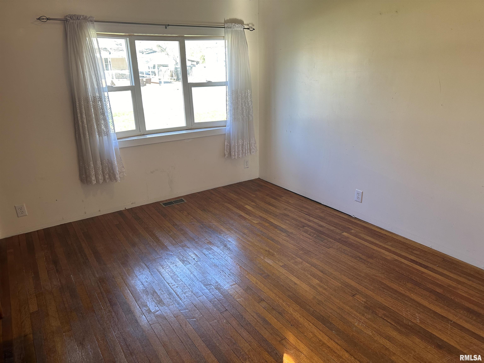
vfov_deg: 56.8
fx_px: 336
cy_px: 182
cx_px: 242
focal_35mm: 24
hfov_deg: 71.6
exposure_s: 1/120
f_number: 1.78
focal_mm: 6.86
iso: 100
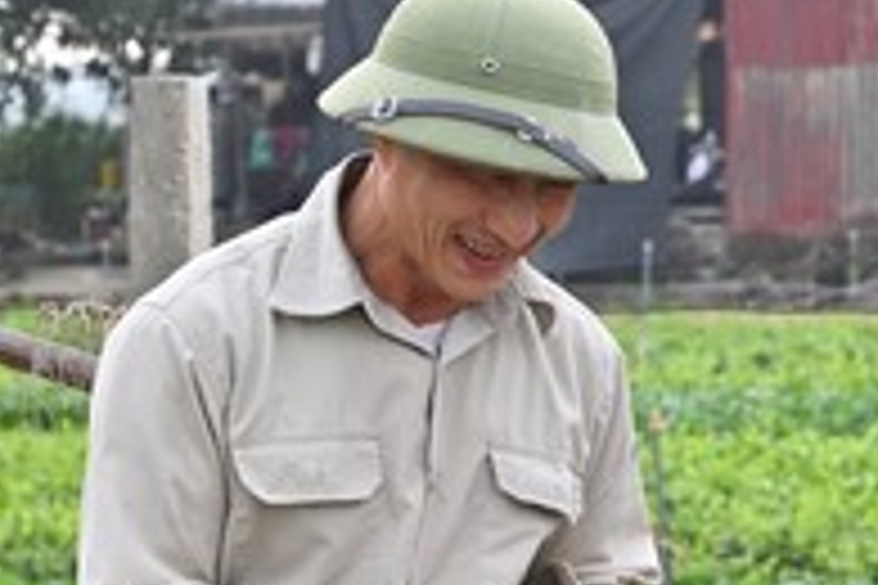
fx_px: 4707
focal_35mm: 193
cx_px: 1175
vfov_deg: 7.1
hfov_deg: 10.4
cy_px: 508
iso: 160
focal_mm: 58
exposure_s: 1/250
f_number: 5.6
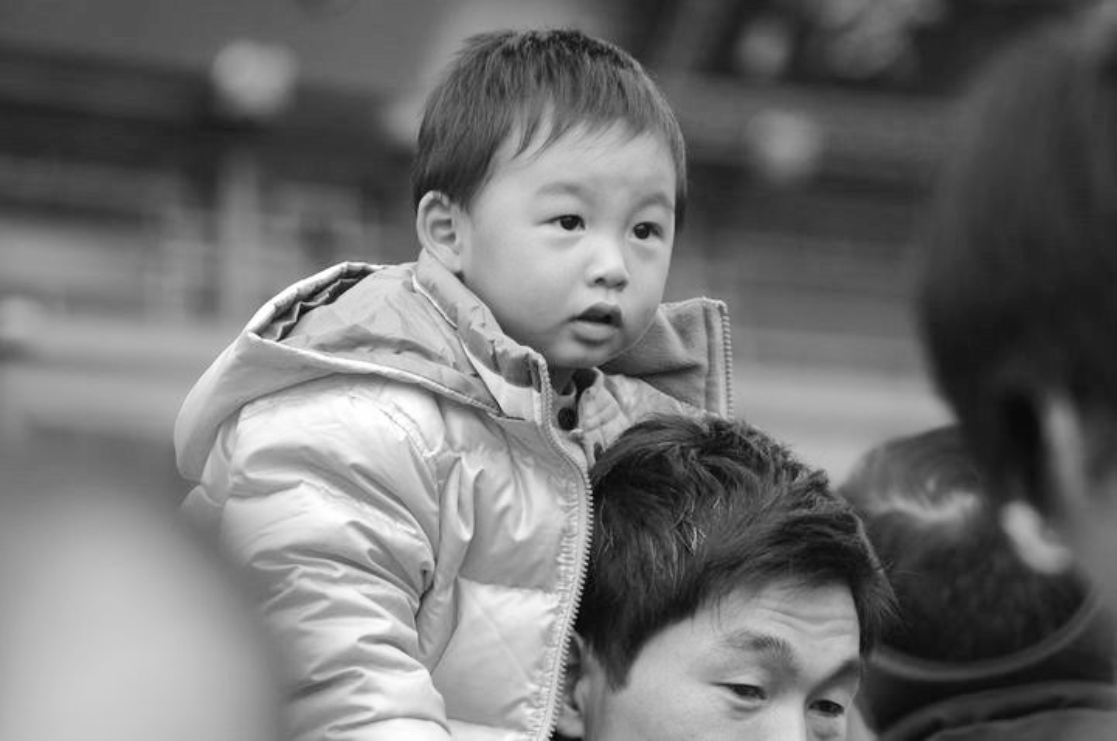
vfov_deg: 4.4
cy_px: 370
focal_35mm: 315
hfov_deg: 6.5
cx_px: 558
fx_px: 9760
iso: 100
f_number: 5.6
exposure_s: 1/250
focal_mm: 210
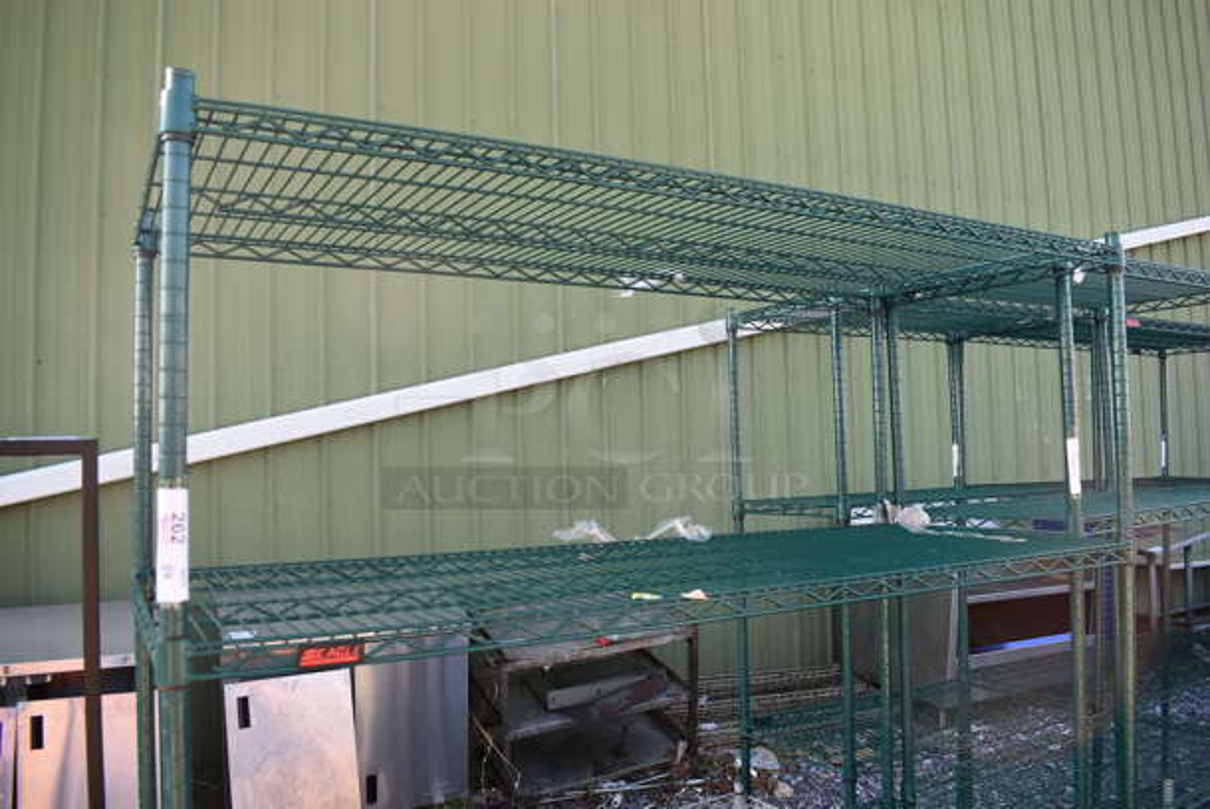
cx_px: 605
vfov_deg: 48.0
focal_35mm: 27
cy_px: 404
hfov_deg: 67.3
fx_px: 908
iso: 320
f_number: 5.6
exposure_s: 1/250
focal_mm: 18
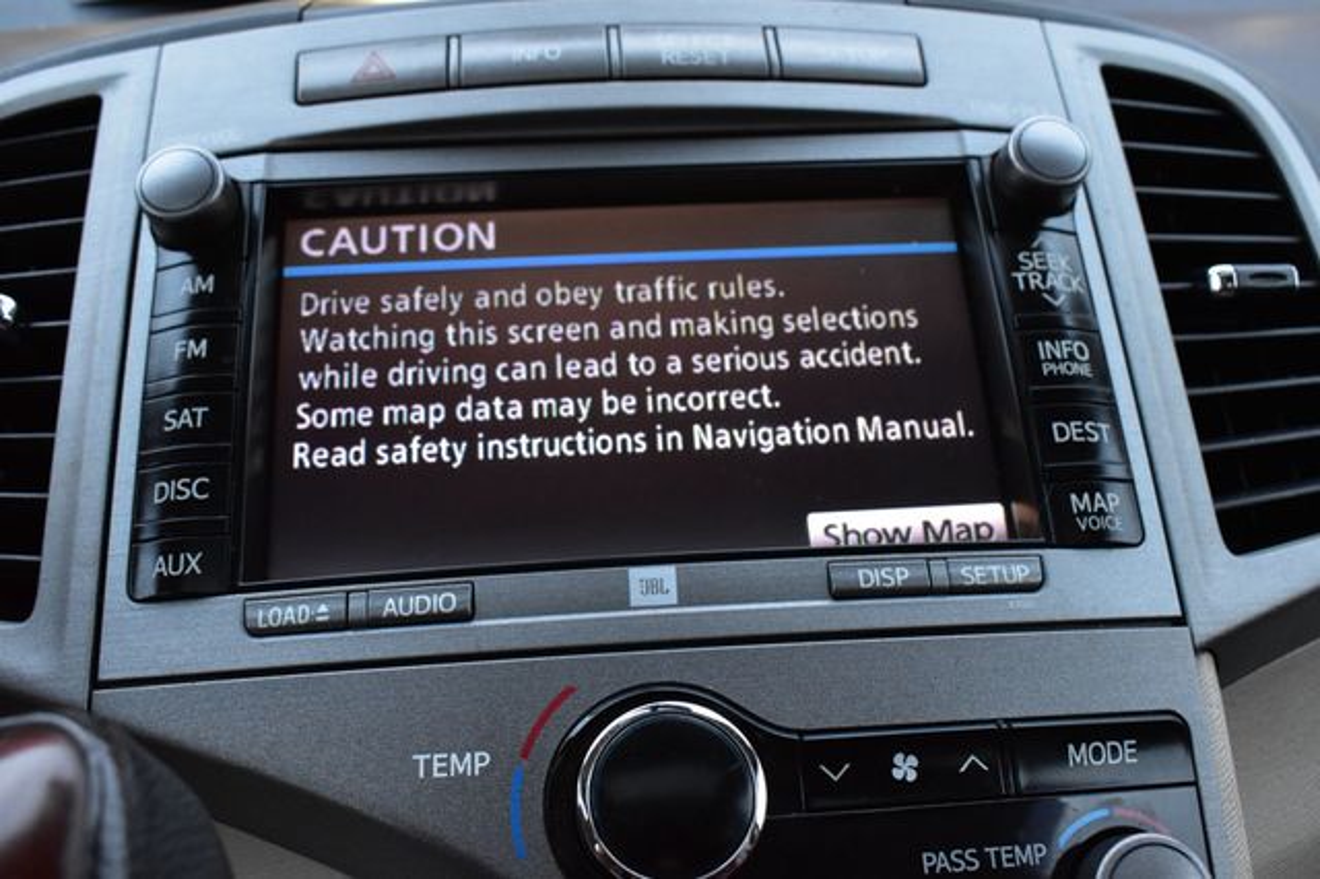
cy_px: 440
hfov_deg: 57.2
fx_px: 1209
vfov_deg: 39.9
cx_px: 660
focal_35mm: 33
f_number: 7.1
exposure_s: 1/40
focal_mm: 22
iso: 2500
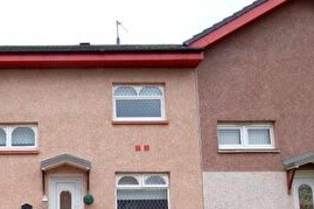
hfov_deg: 47.1
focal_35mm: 39
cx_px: 65
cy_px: 184
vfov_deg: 32.6
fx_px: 340
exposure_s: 1/250
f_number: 8
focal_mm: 10
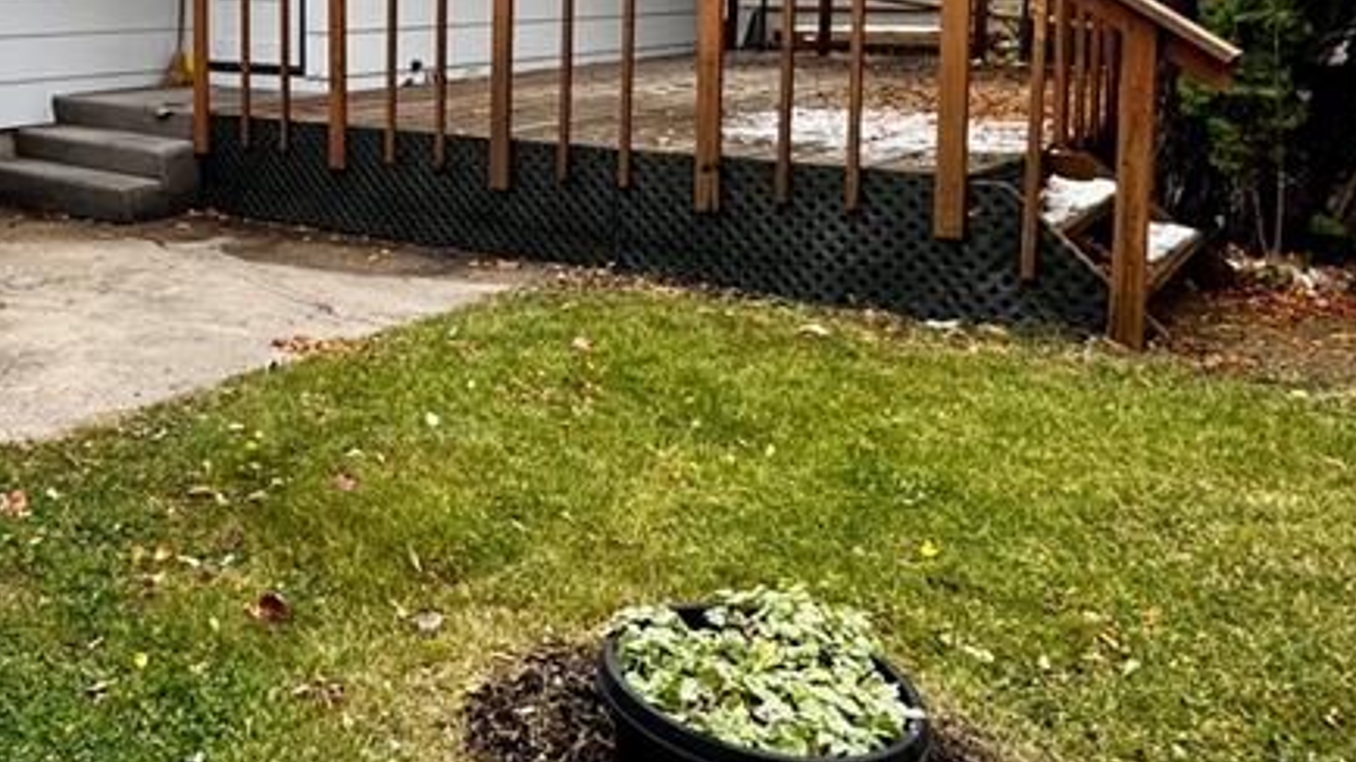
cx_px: 144
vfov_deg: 31.4
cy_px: 89
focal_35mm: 36
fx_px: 1294
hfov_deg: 49.5
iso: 40
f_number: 2.2
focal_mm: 2.22
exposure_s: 1/167
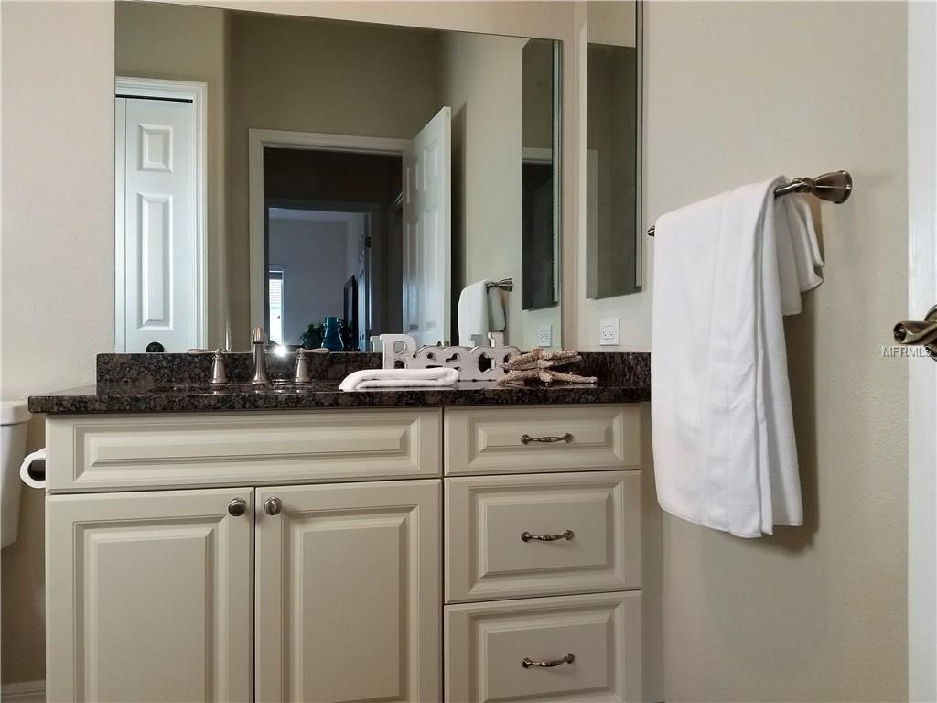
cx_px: 468
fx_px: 704
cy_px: 352
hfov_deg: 67.3
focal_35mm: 26
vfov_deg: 53.1
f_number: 1.7
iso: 80
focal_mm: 4.25
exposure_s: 1/120
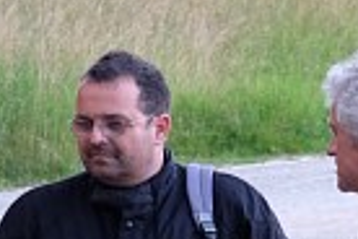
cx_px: 296
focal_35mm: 608
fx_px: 6046
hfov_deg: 3.4
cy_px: 534
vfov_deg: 2.3
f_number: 5.3
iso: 1600
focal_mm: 70.2
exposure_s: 1/52
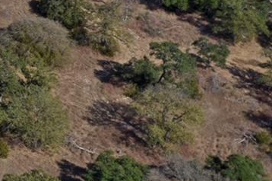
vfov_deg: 10.3
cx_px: -376
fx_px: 951
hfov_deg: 12.7
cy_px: -142
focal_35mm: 126
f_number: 2.8
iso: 100
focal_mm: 8.38
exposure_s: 1/2500
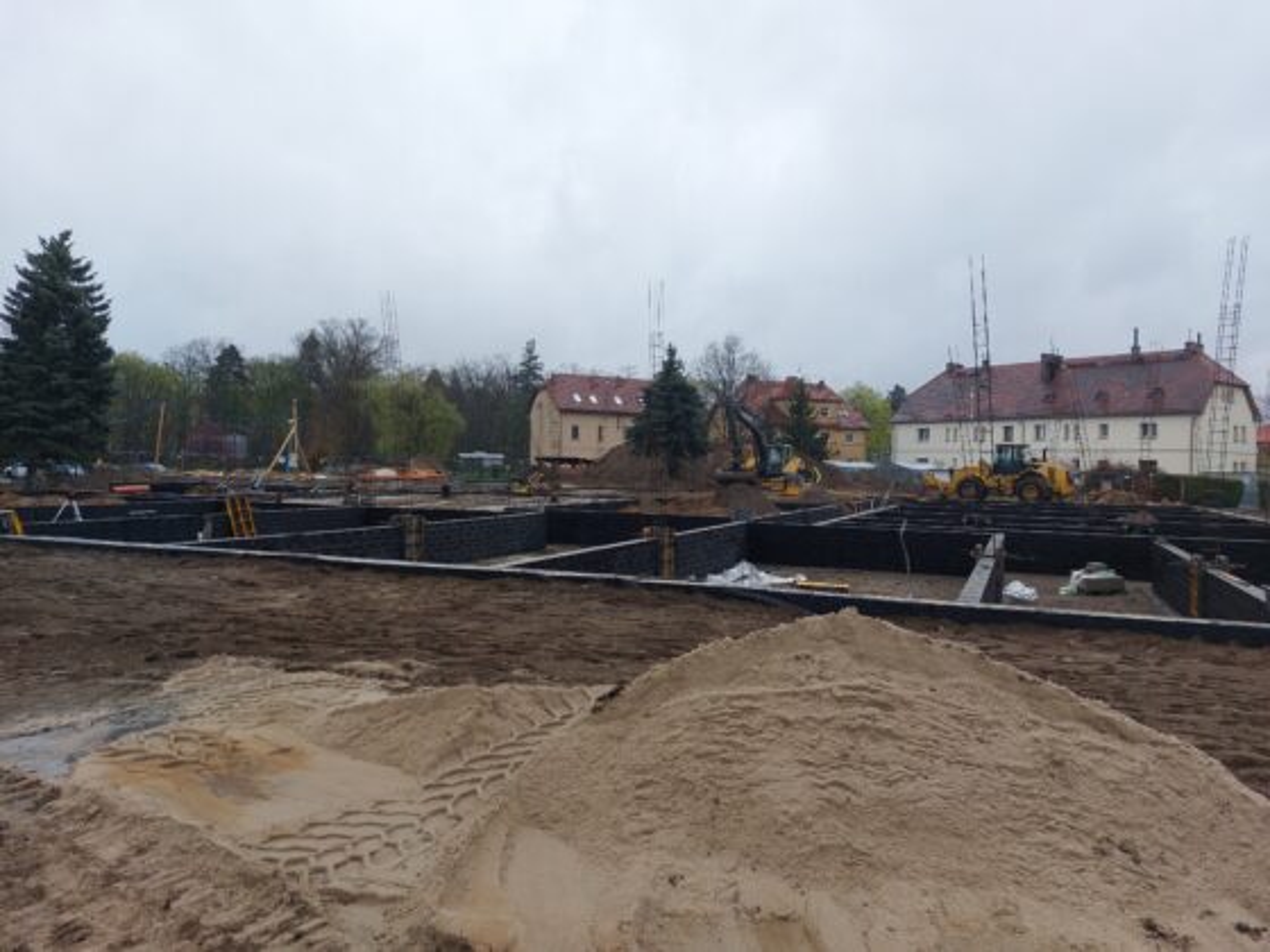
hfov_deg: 71.6
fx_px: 881
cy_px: 476
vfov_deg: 56.8
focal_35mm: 24
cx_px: 635
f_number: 1.8
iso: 25
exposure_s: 1/368
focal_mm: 5.23
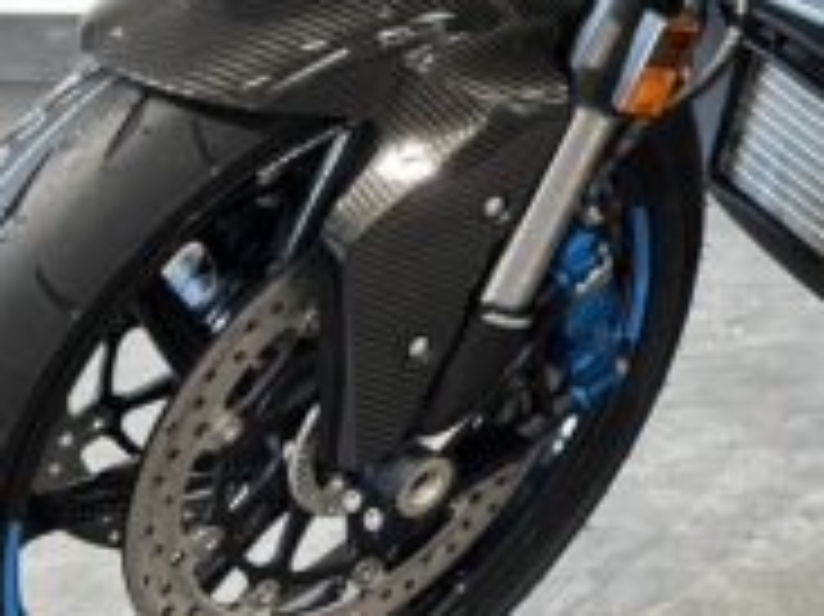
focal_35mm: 109
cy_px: -333
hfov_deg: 17.2
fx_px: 2593
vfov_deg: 12.8
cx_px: 1004
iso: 250
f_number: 1.6
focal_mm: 5.96
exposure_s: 1/50
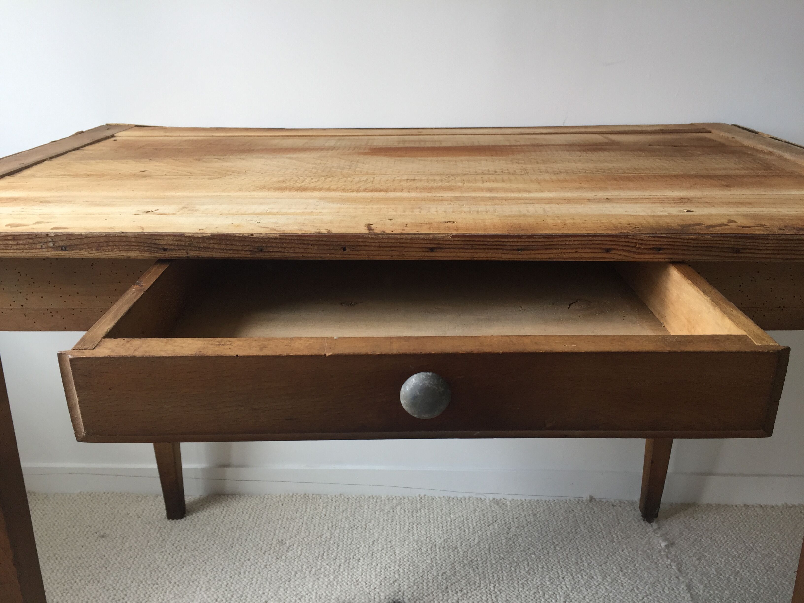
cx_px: 402
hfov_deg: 61.7
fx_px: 674
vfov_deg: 48.2
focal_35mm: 29
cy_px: 302
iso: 50
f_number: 2.2
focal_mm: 4.15
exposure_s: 1/100
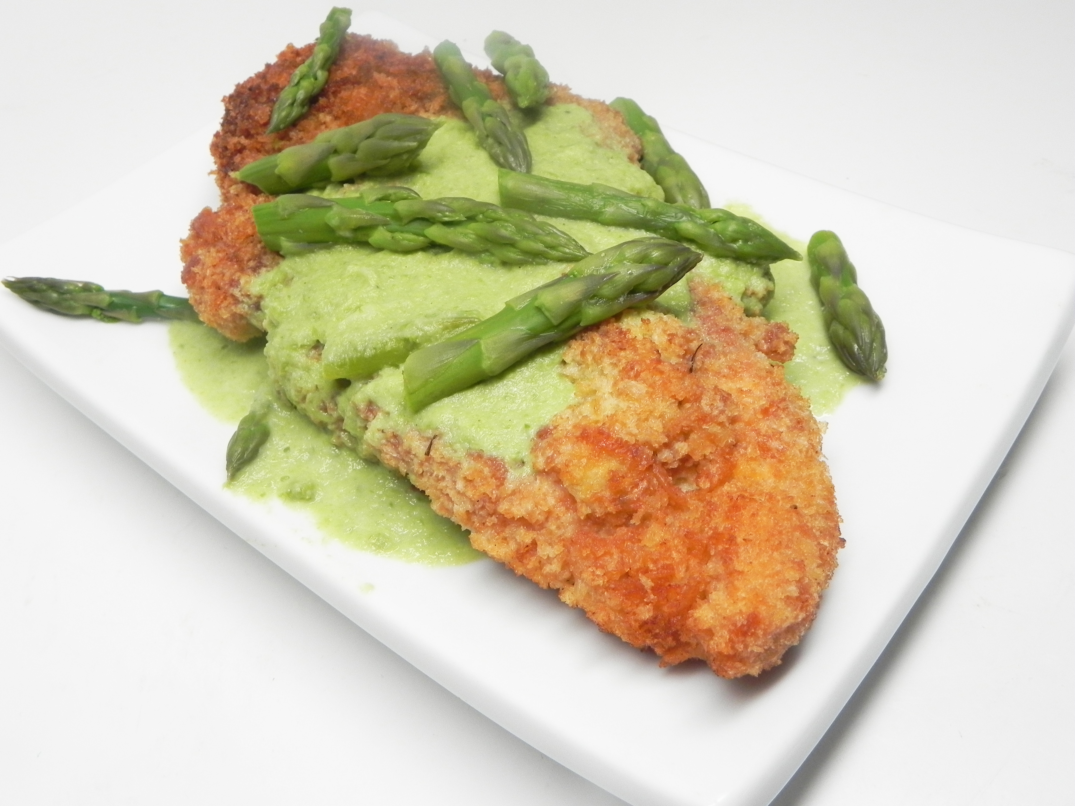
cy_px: 403
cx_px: 538
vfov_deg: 42.9
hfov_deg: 55.4
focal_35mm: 33
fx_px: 1025
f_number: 4.5
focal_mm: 5.9
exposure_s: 1/29.6
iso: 275
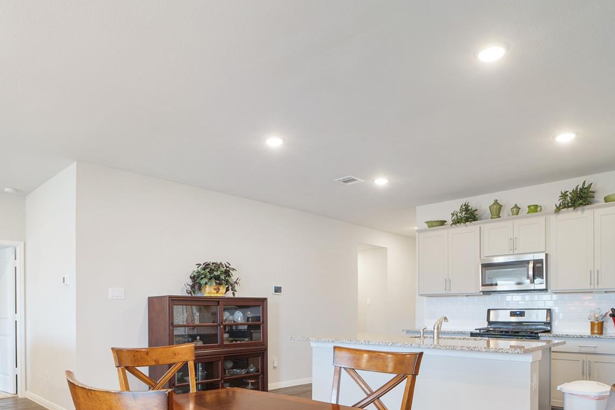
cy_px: 300
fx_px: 427
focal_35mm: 25
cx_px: 288
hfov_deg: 71.5
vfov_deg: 49.5
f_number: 8
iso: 100
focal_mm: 14
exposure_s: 1
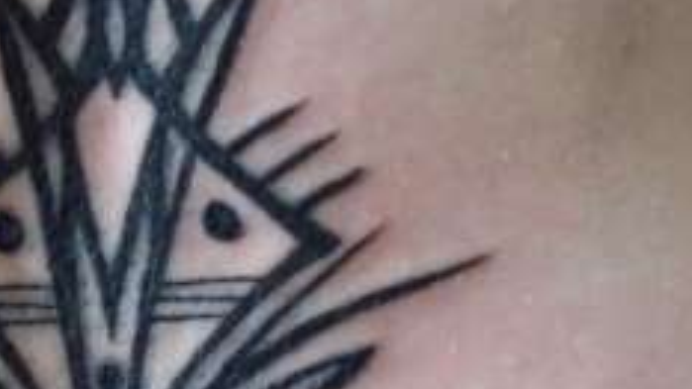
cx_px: 92
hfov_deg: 20.8
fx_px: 1853
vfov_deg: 11.9
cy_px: 309
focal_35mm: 101
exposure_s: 1/40
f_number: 2.8
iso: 400
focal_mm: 7.54
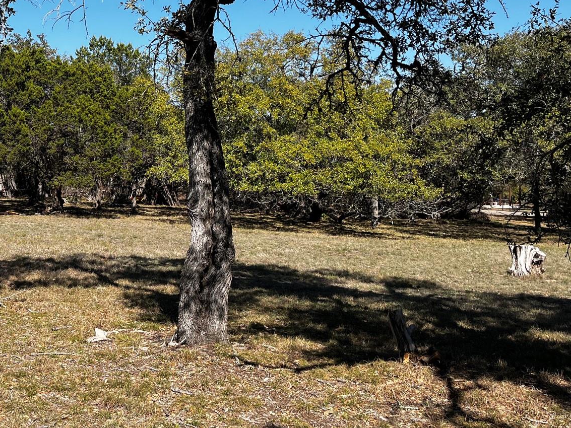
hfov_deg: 38.5
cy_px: 154
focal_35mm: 47
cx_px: 96
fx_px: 775
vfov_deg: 30.7
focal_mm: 5.1
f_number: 1.6
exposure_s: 1/2222
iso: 50
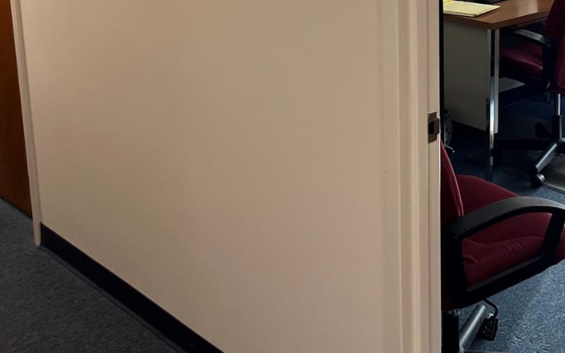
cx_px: 453
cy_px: 2
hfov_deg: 33.0
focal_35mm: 60
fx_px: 924
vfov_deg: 20.9
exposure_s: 1/120
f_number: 1.6
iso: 100
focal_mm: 5.1
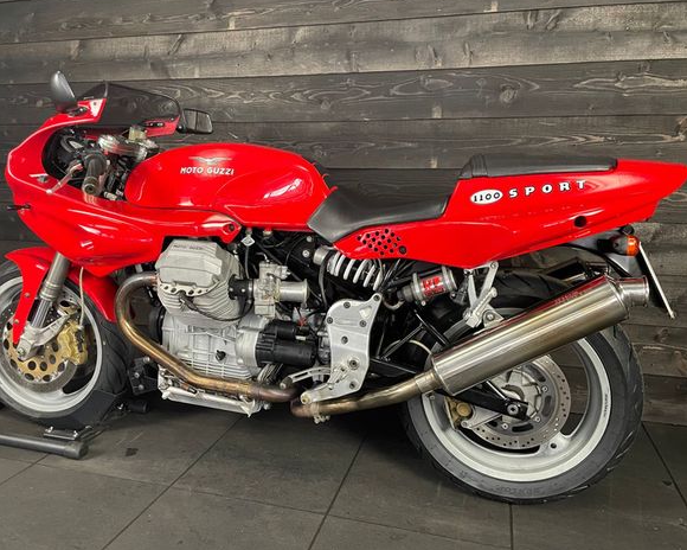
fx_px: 569
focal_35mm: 28
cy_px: 269
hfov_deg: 62.2
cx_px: 321
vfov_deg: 51.5
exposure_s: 1/50
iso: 500
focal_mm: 4.2
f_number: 1.6
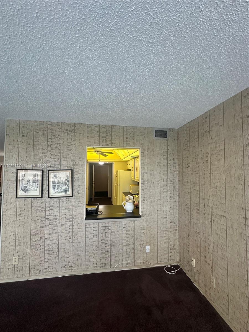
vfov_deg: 102.1
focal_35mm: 14
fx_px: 134
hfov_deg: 85.7
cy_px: 166
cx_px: 124
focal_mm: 2.22
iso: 250
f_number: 2.2
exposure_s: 1/120
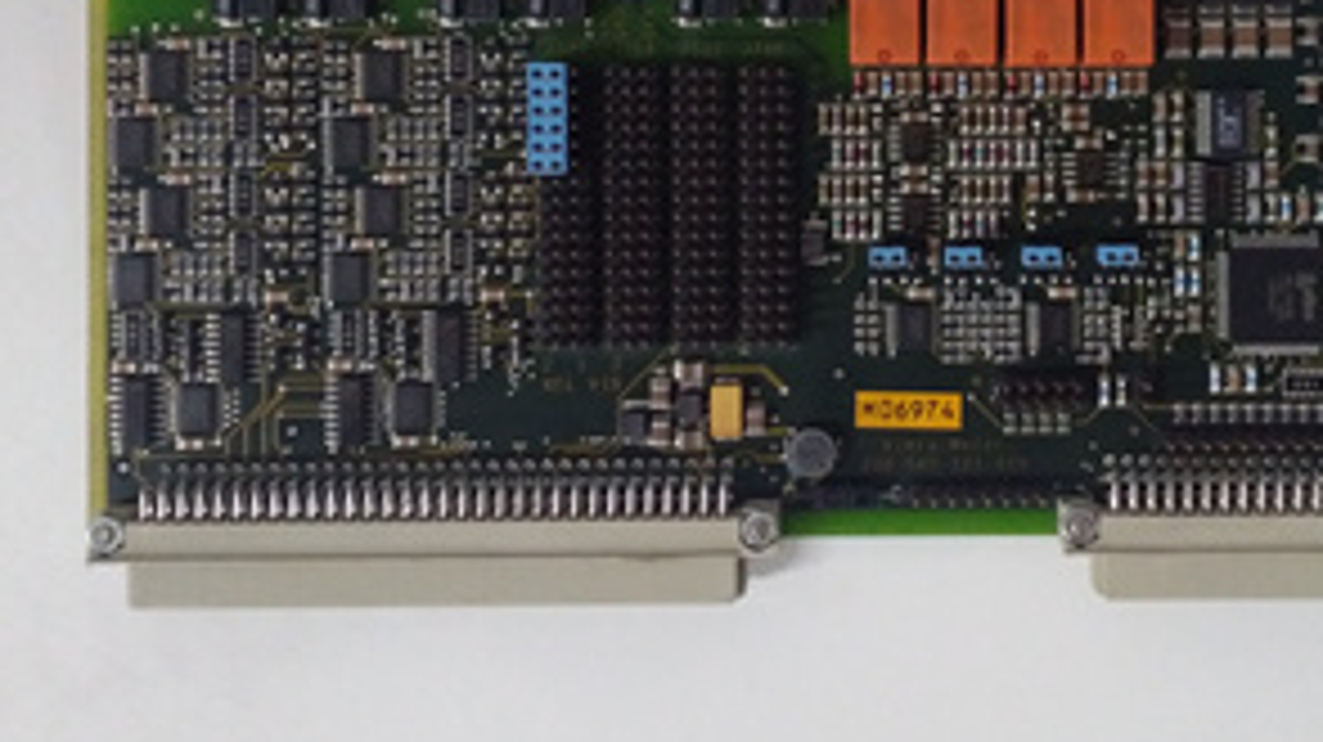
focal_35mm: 50
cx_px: 922
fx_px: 1753
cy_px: 92
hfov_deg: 40.6
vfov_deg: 23.4
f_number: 2
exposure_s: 1/33
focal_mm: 3.79
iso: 565
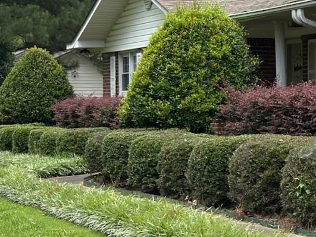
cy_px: 102
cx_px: 592
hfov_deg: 13.0
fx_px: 1232
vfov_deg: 11.0
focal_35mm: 135
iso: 80
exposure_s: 1/4386
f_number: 1.78
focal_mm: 6.76
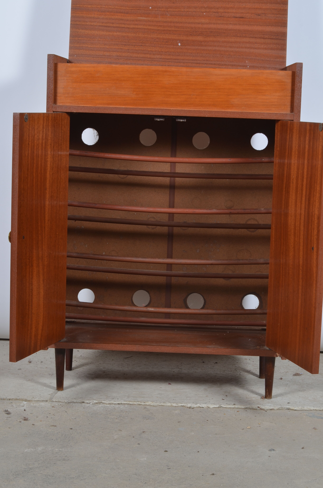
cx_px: 162
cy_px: 244
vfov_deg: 27.0
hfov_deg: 18.1
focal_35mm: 75
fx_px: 1014
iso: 100
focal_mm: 50
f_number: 14
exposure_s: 1/125
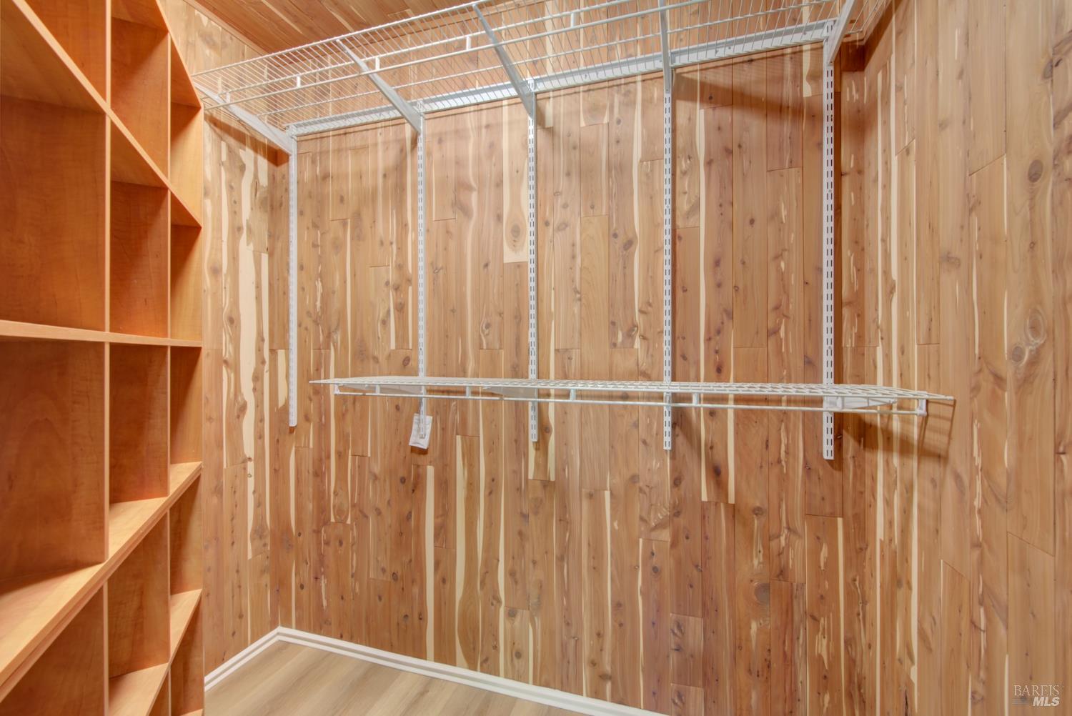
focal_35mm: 14
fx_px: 417
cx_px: 536
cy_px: 358
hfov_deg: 104.2
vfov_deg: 81.3
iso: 100
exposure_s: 3
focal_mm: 14
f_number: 14
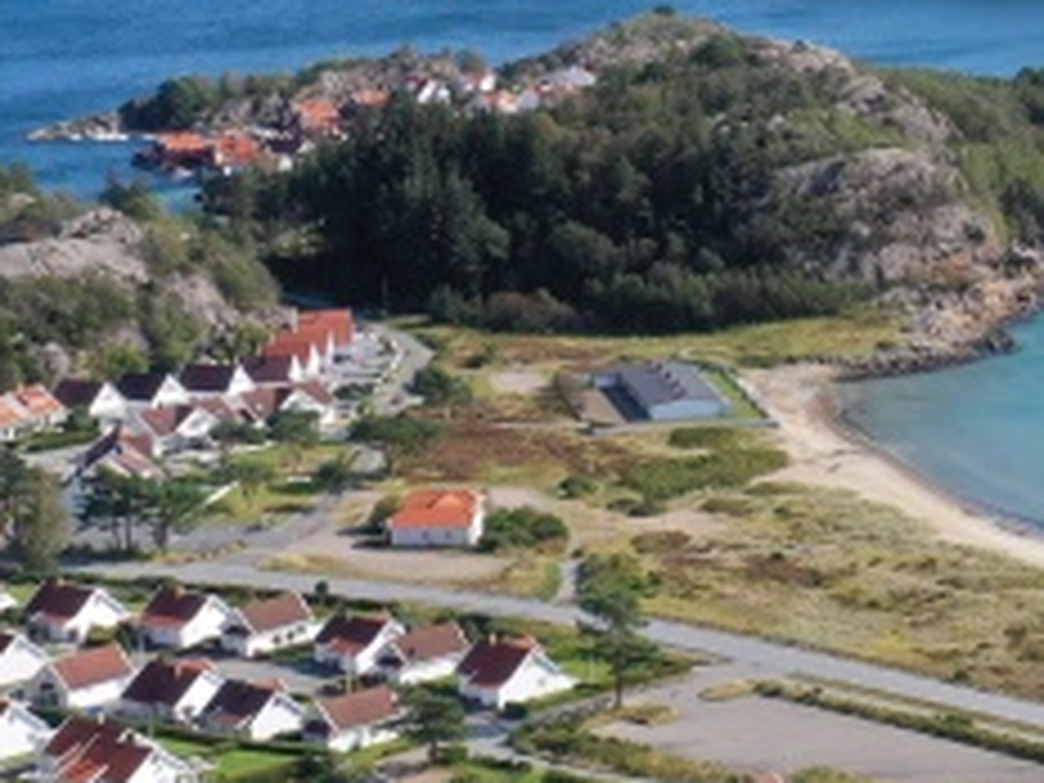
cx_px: 1454
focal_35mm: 119
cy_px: 20
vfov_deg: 12.3
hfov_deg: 15.5
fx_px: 3589
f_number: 5.6
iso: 100
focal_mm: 10.26
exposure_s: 1/400
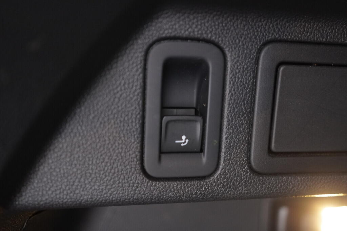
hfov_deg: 53.1
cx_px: 174
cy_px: 116
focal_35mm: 36
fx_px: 347
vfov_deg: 36.9
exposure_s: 1/40
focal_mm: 24
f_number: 2.8
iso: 1600
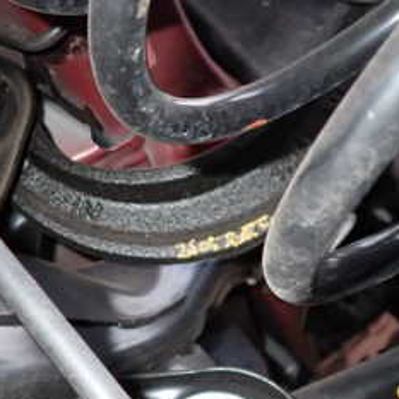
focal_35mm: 57
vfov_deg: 29.9
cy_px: 248
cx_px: 98
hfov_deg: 29.6
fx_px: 743
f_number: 5.6
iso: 320
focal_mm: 4.5
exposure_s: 1/30
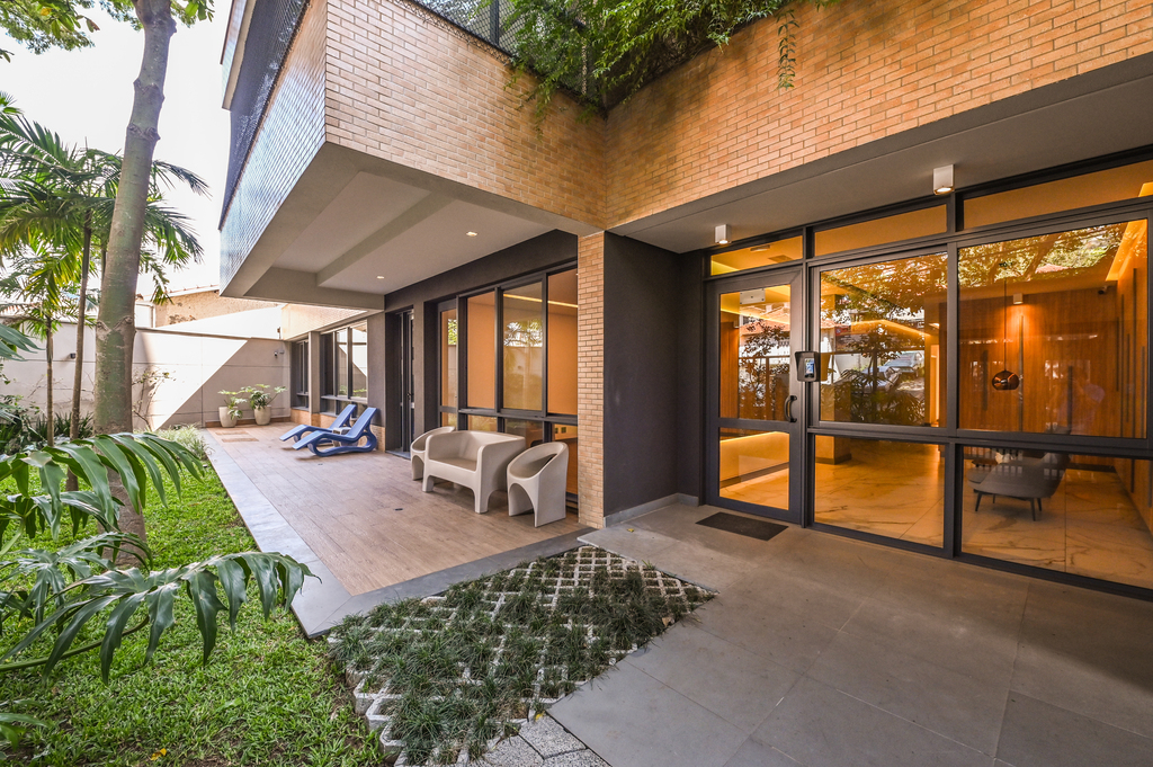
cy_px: 384
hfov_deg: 104.3
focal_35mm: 14
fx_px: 448
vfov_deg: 81.1
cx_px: 576
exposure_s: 1/125
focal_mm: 14
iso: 800
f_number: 6.3
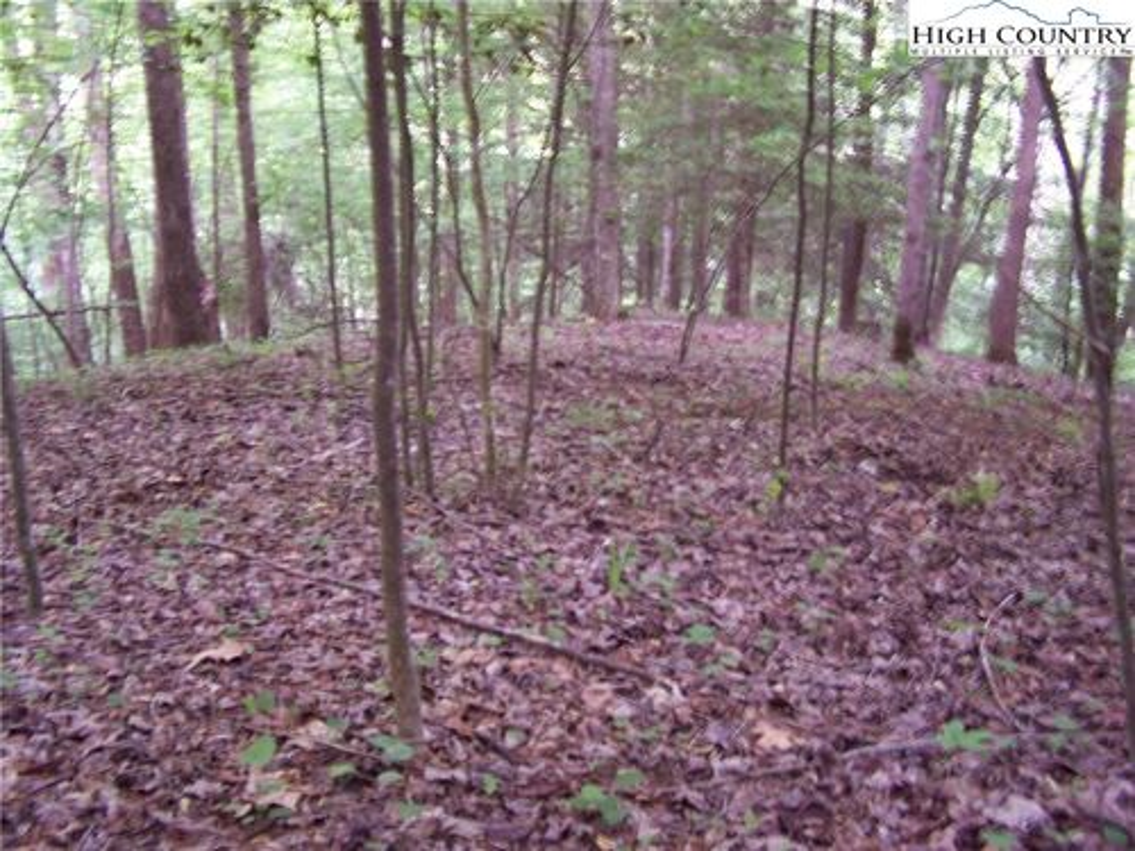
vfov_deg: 37.7
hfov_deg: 49.0
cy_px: 426
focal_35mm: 38
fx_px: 1246
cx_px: 568
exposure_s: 1/8
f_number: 2.8
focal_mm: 6.3
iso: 140
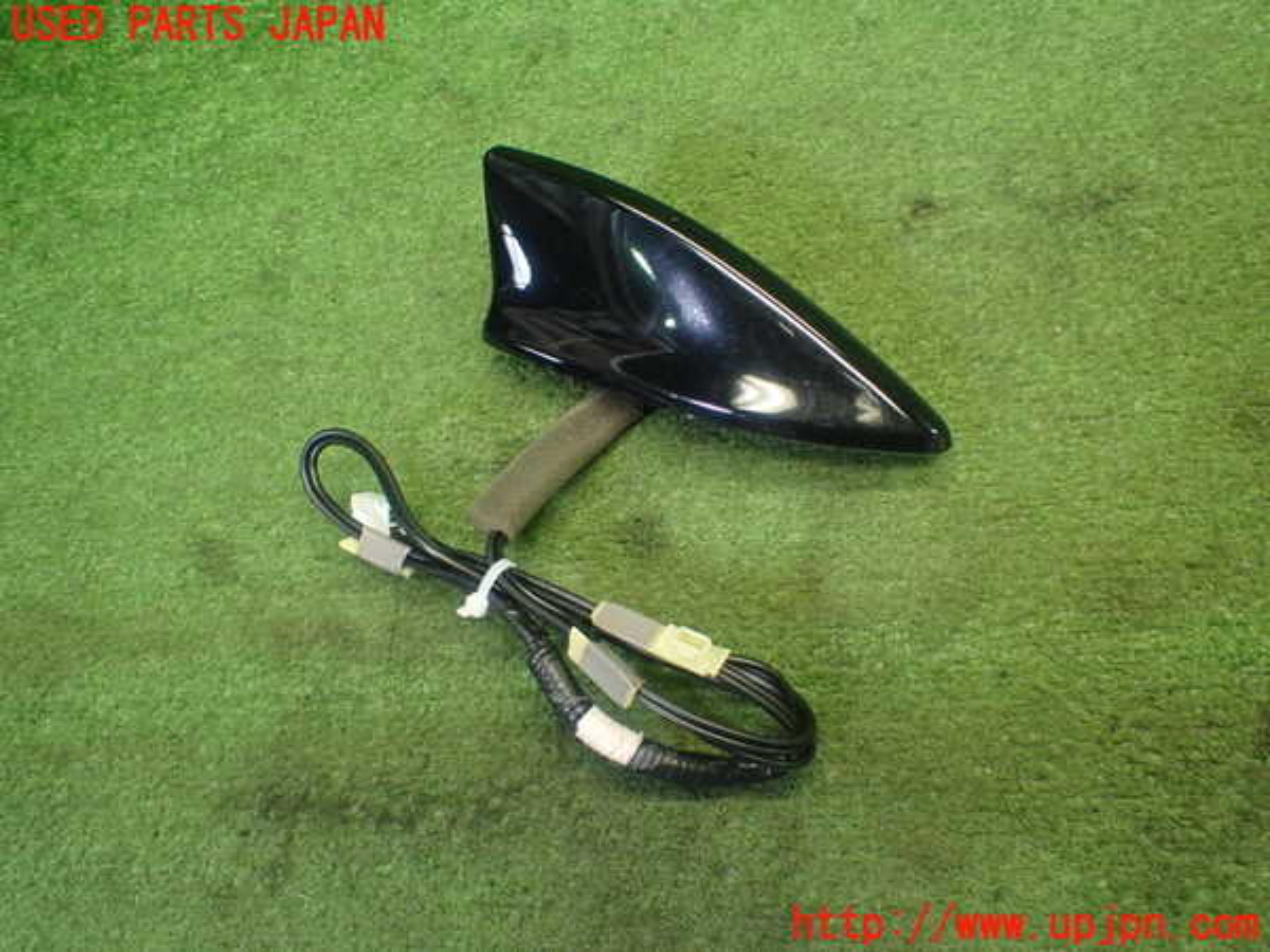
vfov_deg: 46.8
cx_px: 635
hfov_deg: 60.0
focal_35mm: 30
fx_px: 1101
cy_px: 476
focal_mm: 5.4
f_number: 2.3
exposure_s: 1/125
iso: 800
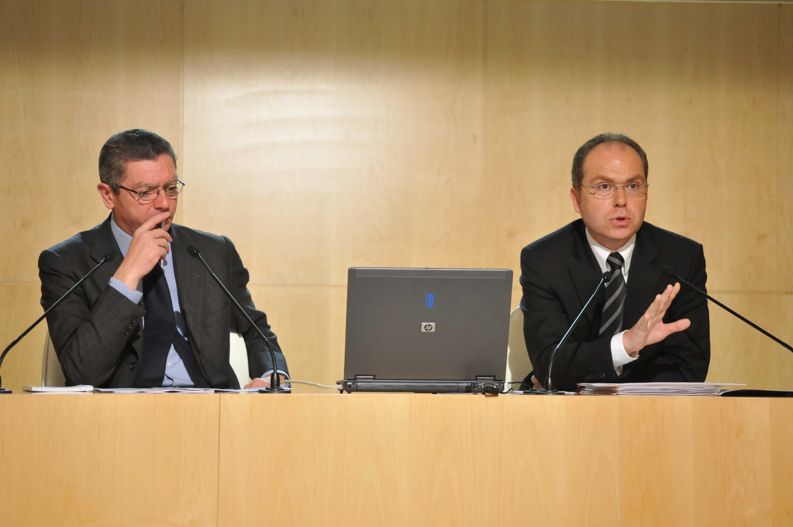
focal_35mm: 68
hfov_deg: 29.9
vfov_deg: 20.1
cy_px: 264
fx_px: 1485
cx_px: 396
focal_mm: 45
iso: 800
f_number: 2.8
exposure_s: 1/200
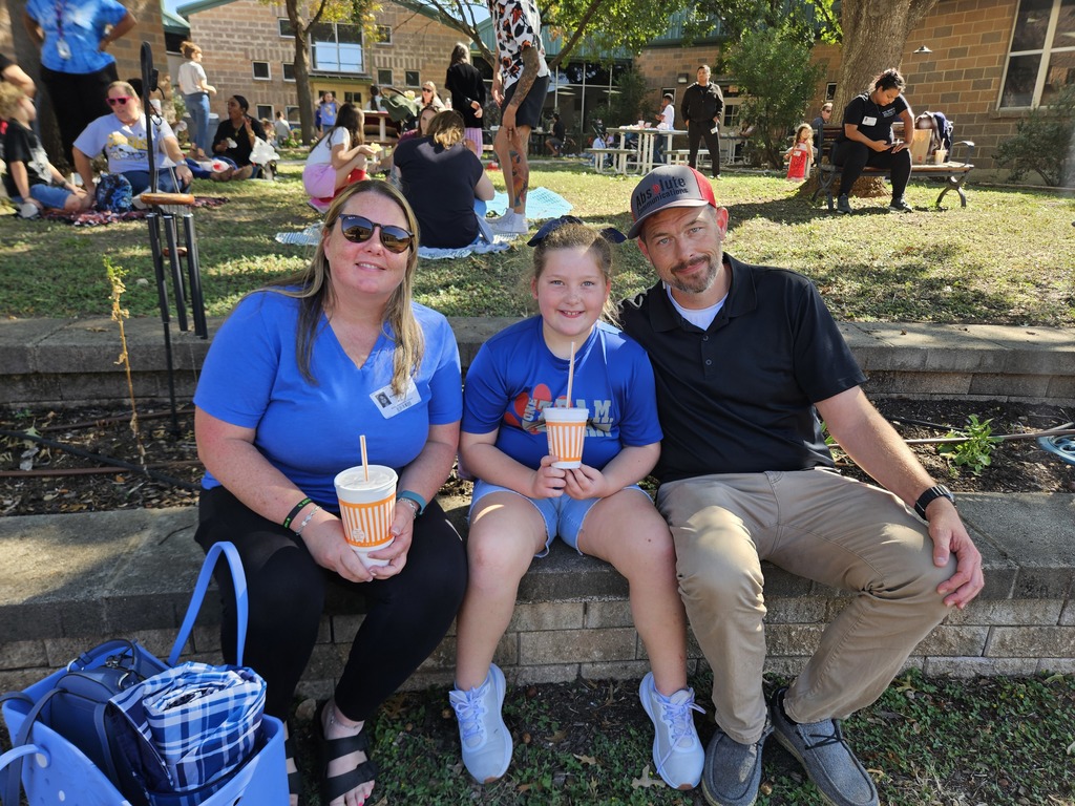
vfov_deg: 58.9
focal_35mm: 23
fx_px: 714
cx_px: 538
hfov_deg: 73.9
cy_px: 403
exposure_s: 1/265
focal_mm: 5.4
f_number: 1.8
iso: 25
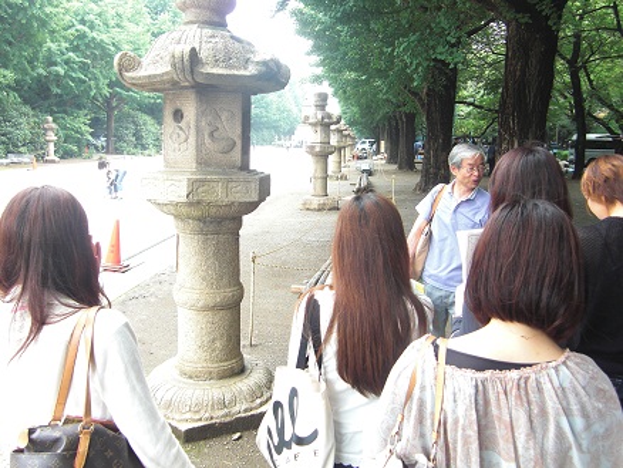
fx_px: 594
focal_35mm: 33
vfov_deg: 43.0
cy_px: 234
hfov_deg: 55.3
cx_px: 312
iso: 100
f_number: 2.7
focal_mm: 5.8
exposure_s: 1/80
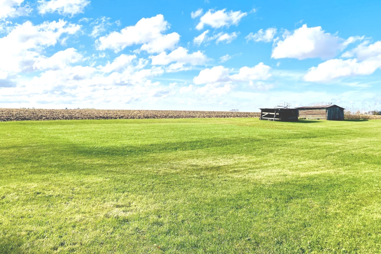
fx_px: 296
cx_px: 188
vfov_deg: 46.3
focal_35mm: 28
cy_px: 111
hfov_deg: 65.5
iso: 32
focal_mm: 4.25
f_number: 1.8
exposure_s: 1/3984
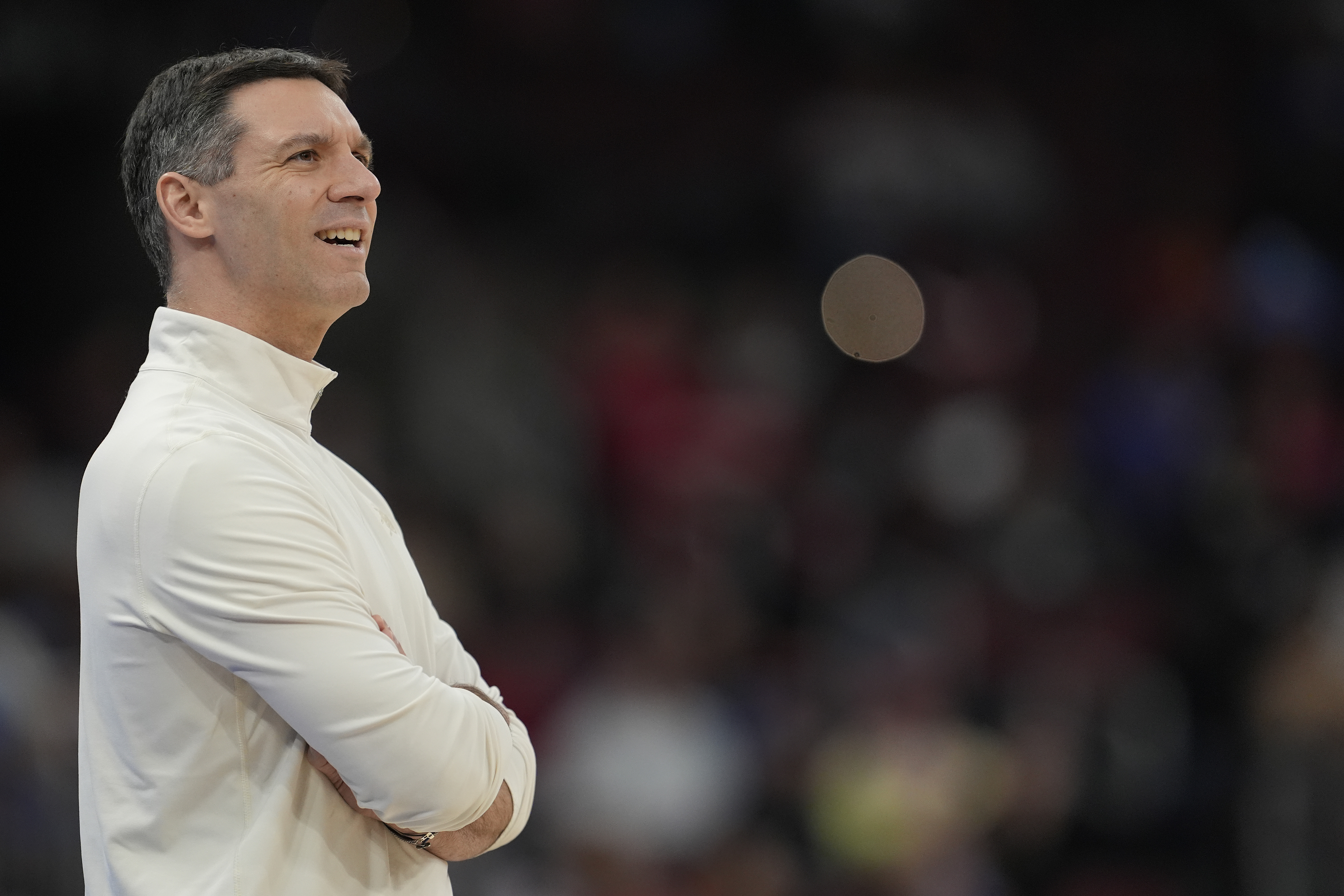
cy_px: 448
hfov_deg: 5.2
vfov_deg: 3.4
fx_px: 14932
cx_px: 672
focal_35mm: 400
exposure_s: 1/2000
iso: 3200
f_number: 3.2
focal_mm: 400
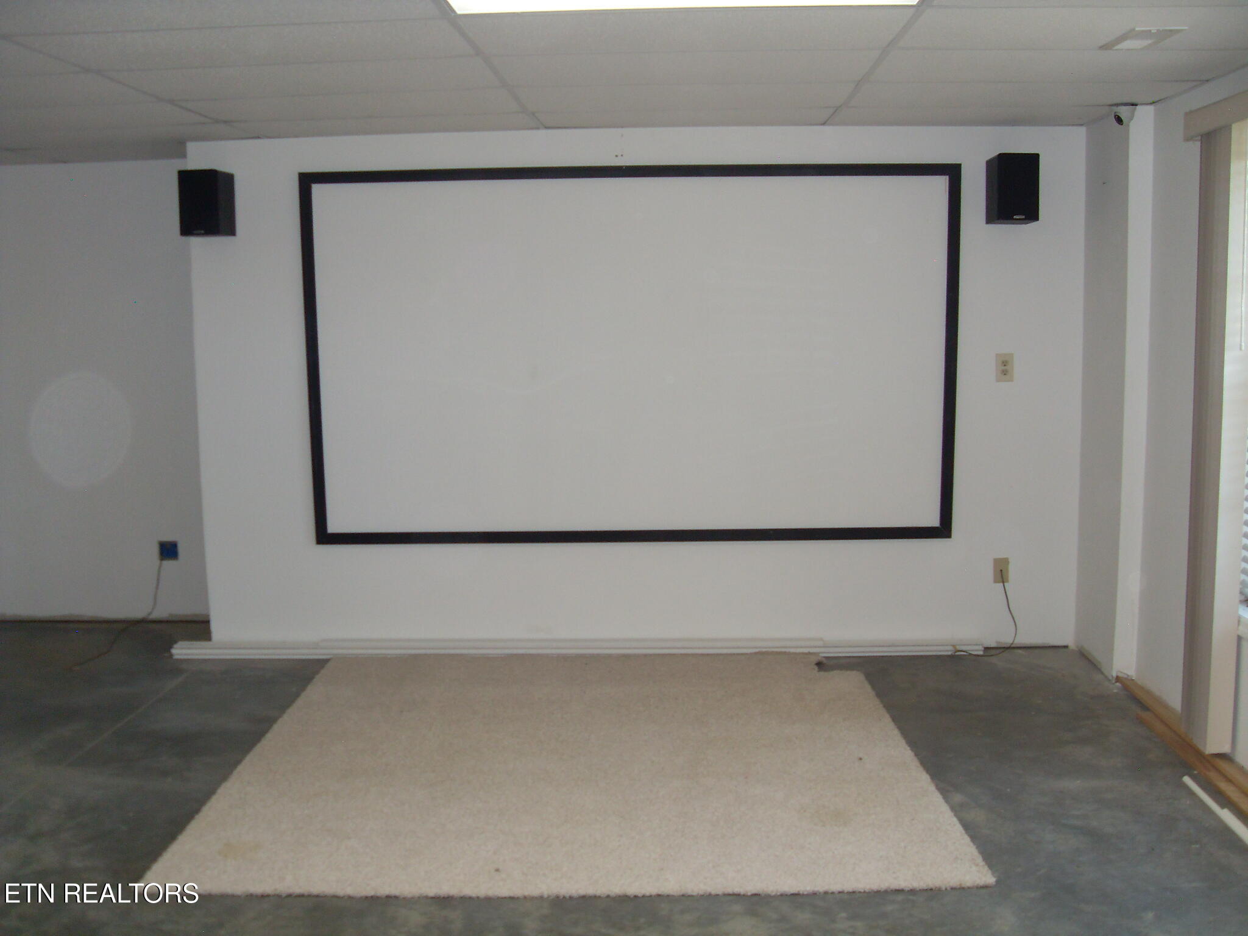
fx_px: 1334
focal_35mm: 37
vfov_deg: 38.7
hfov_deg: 50.1
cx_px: 624
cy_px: 468
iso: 100
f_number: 2.8
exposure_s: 1/45
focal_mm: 6.3
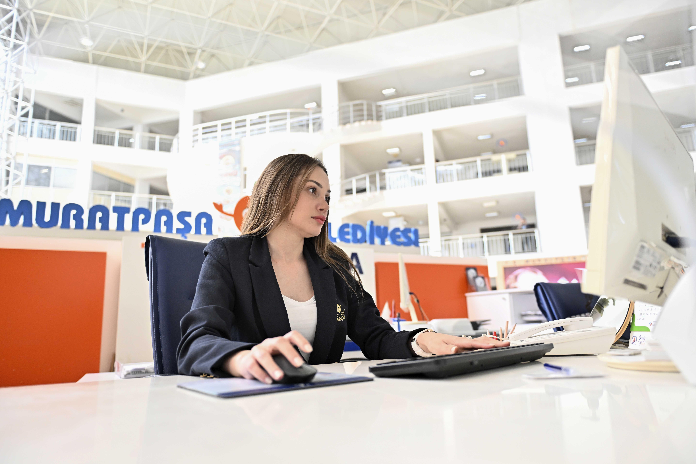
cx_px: 348
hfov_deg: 73.7
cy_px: 232
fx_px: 464
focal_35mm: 24
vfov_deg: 53.1
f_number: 2.8
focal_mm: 24
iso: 1600
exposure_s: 1/250
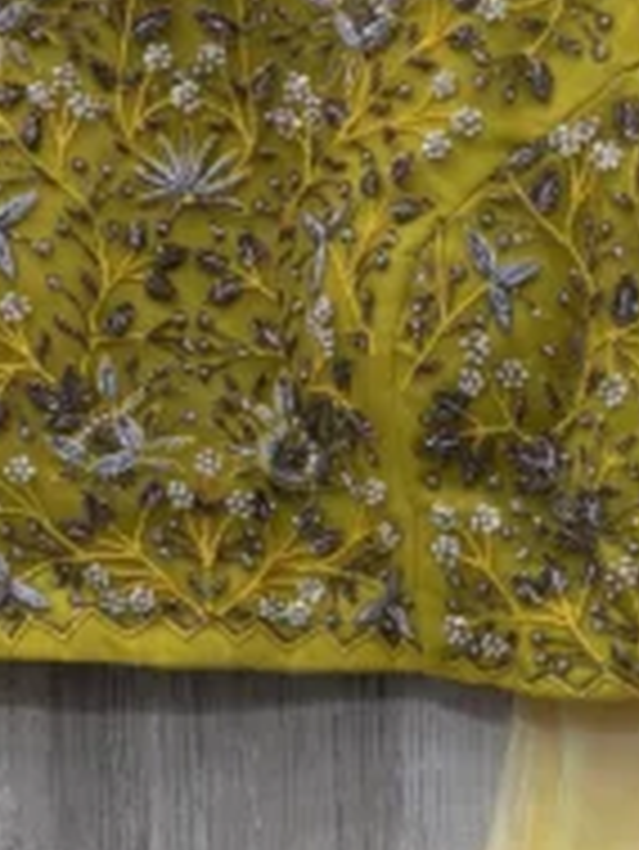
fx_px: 2704
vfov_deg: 17.2
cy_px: 985
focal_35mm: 110
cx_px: 765
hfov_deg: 13.1
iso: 64
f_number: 1.6
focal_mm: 6
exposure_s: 1/100
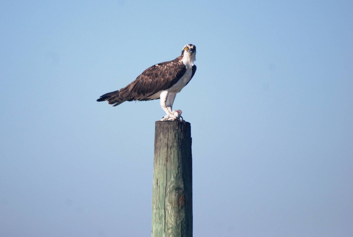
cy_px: 118
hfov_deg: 4.6
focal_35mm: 450
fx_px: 4418
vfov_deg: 3.1
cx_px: 176
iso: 400
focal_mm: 300
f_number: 5.6
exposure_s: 1/2000
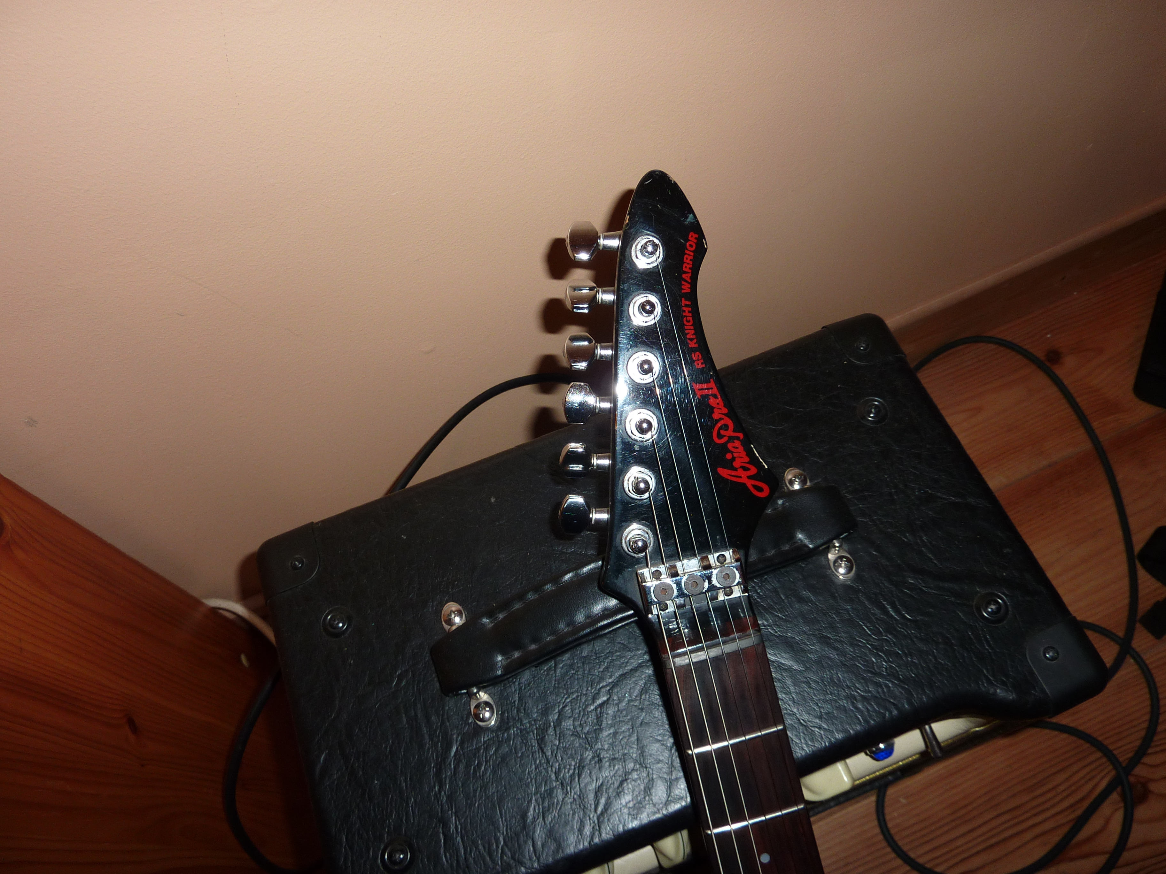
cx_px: 583
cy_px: 437
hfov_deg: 69.4
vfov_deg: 54.9
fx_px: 842
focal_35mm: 25
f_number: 3.3
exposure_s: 1/30
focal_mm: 4.1
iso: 100
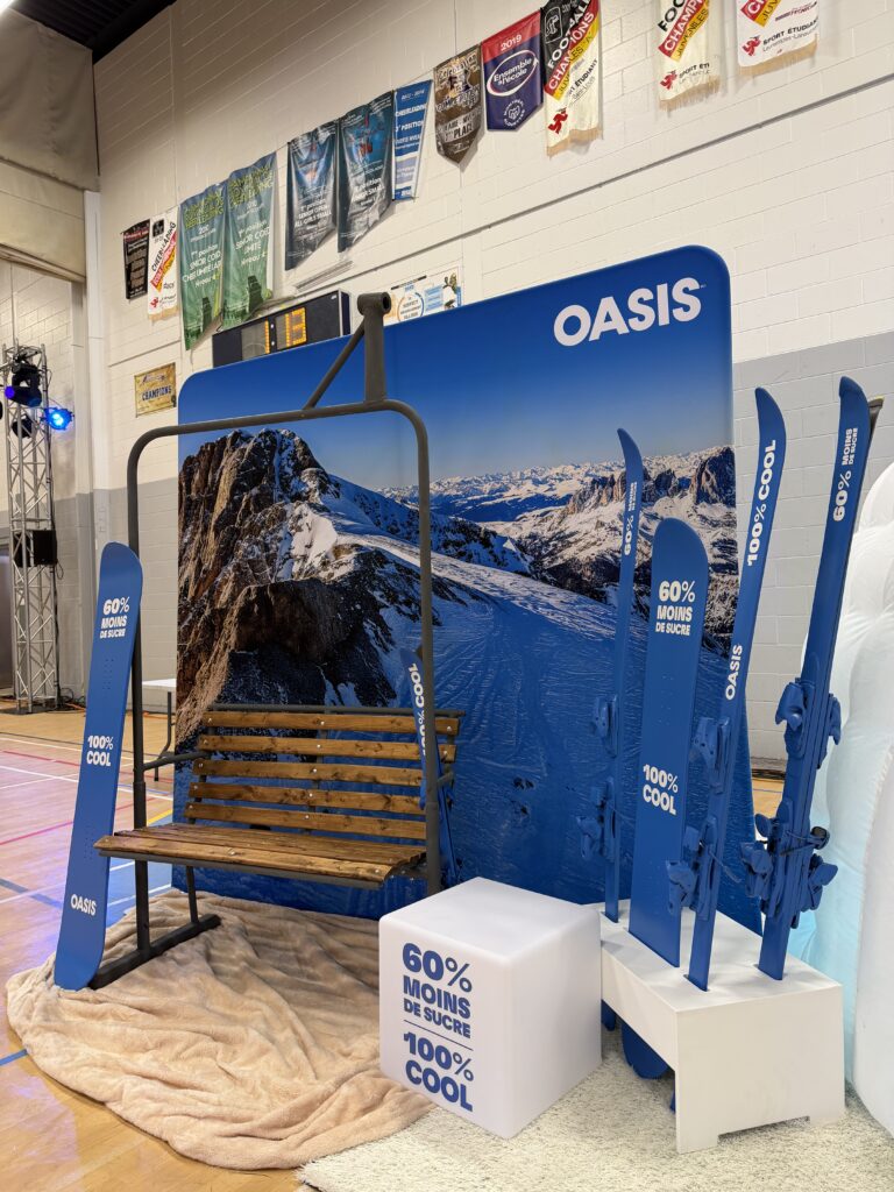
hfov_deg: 56.8
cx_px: 447
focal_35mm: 24
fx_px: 826
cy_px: 596
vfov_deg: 71.6
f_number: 1.78
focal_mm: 6.76
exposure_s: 1/60
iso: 160
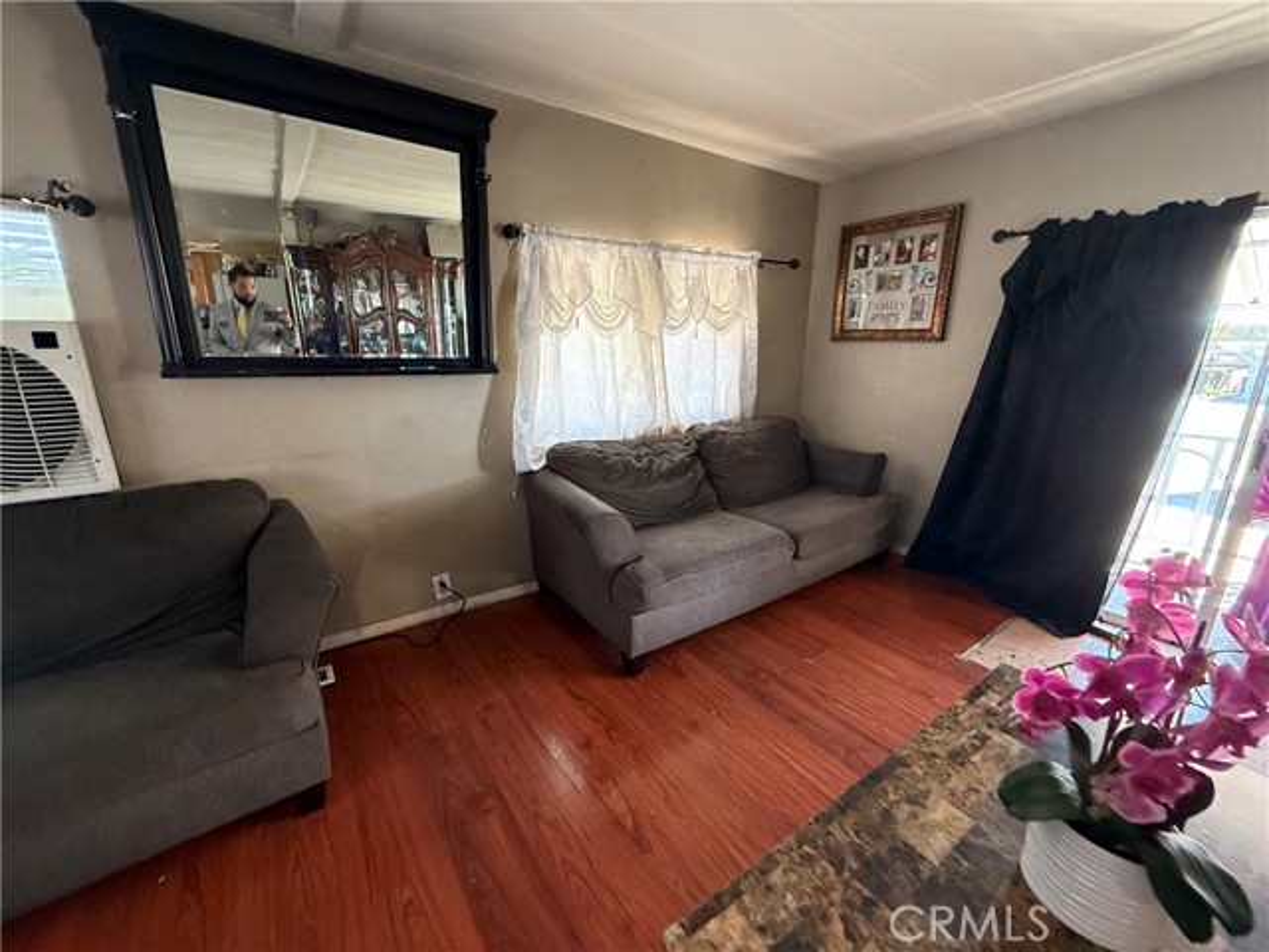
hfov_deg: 102.1
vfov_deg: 85.7
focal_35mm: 14
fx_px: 513
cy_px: 476
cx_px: 634
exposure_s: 1/61
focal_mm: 2.22
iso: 320
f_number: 2.2
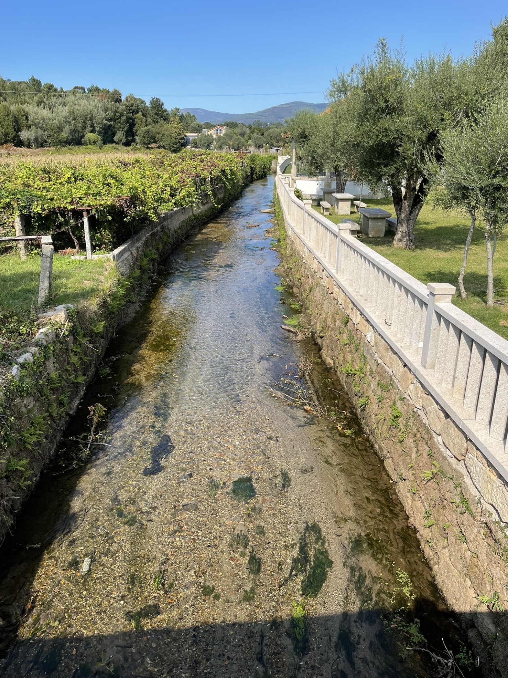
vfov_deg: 67.3
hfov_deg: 53.1
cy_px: 338
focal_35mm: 26
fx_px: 509
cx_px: 247
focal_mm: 5.1
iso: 32
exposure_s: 1/2049
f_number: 1.6
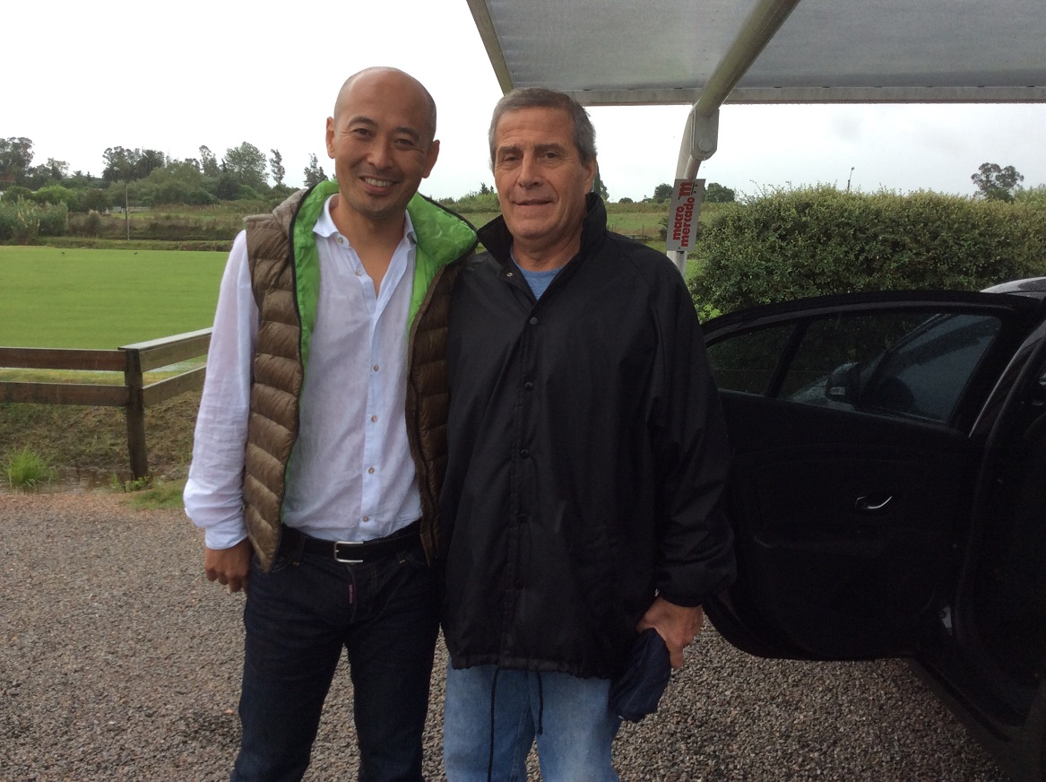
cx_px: 523
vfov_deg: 42.9
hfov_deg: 55.4
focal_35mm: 33
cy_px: 391
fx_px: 996
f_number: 2.4
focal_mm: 3.3
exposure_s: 1/321
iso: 32
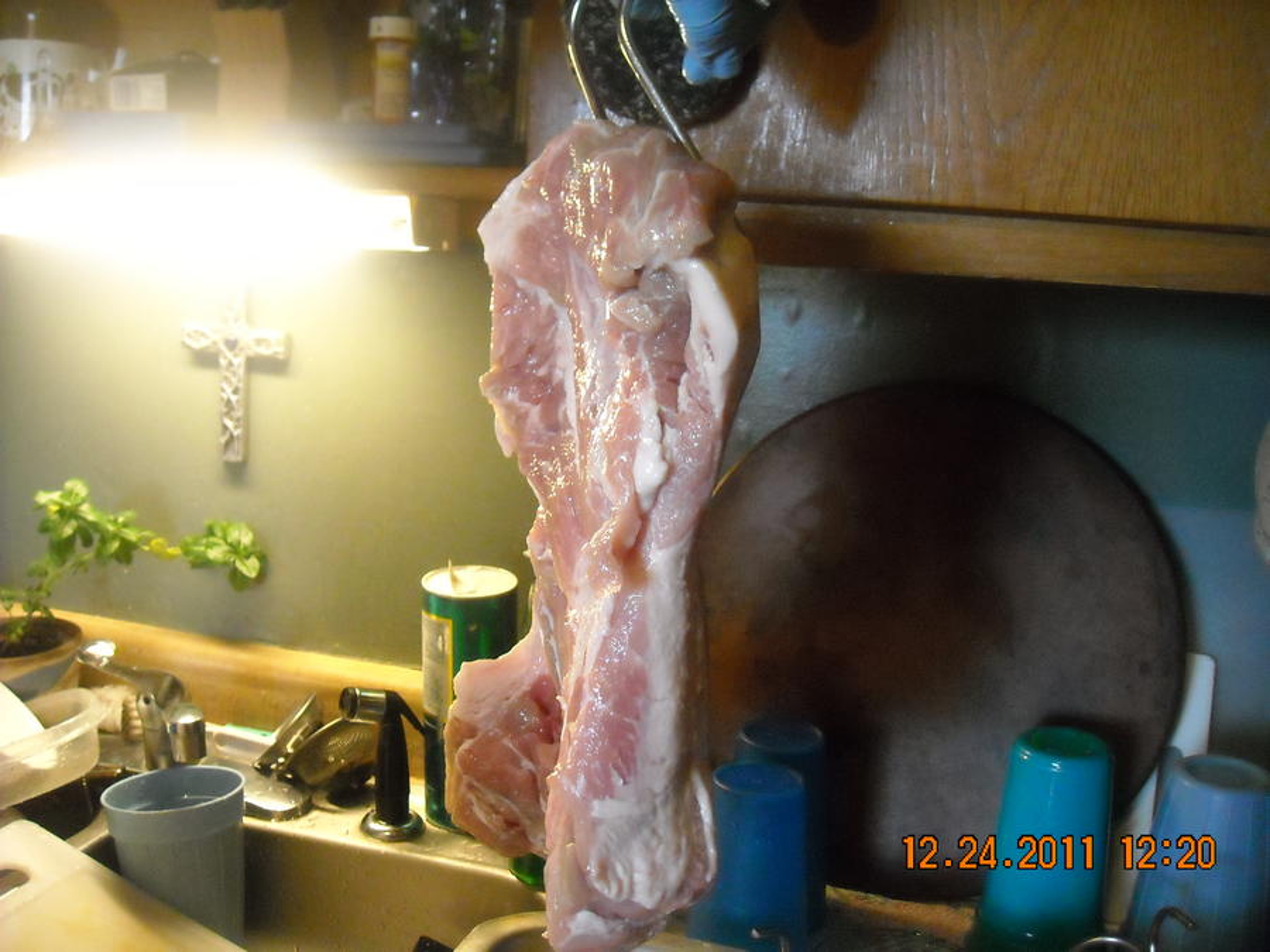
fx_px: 1284
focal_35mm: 35
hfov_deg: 52.6
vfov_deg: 40.7
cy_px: 476
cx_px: 635
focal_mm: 5.7
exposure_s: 1/61
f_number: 2.8
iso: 800
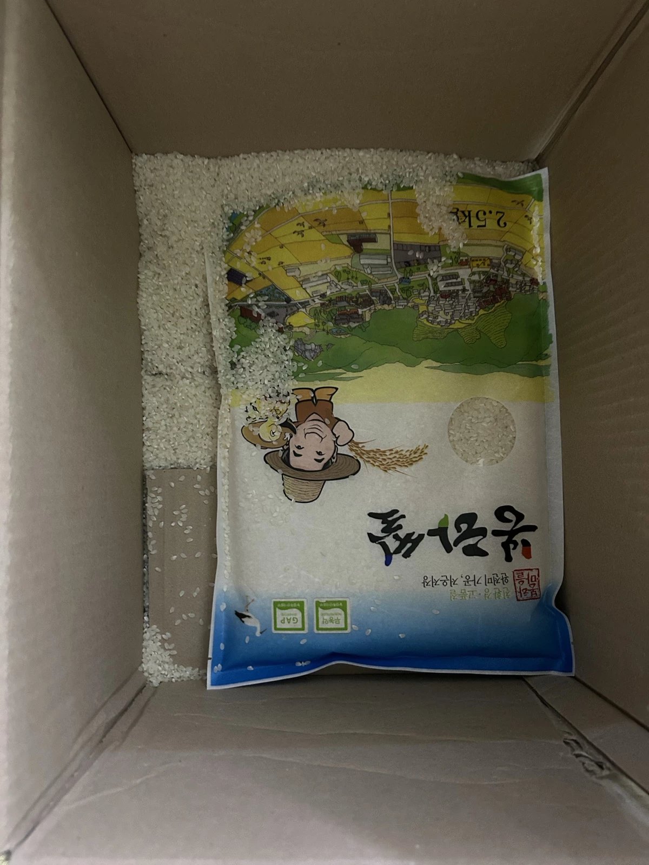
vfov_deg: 67.3
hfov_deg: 53.1
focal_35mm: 26
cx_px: 324
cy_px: 432
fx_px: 650
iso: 640
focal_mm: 5.7
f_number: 1.5
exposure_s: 1/30
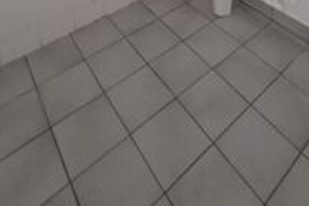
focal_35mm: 31
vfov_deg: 25.5
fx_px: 266
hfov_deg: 59.8
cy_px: -130
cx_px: 184
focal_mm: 2.2
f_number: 2.2
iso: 400
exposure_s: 1/30
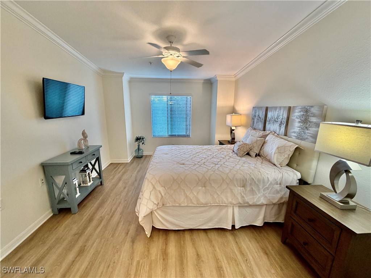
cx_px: 186
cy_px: 139
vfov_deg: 85.7
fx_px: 150
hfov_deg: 102.1
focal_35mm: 14
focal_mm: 2.22
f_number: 2.2
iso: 250
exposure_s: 1/60
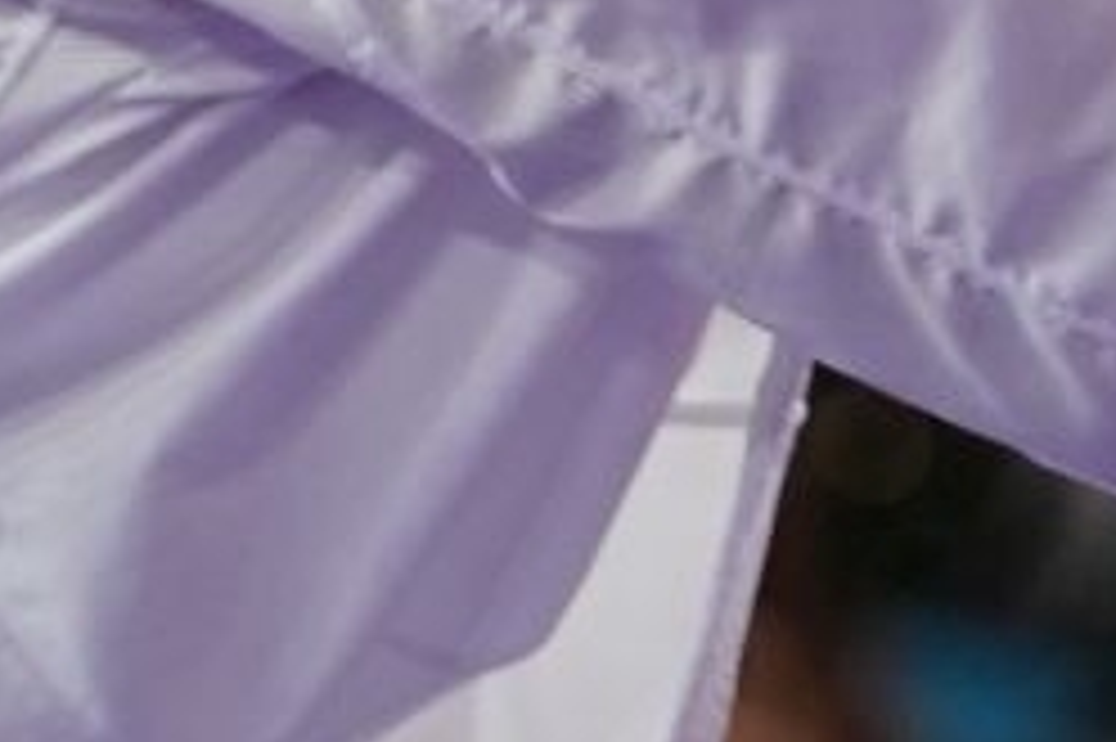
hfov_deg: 1.1
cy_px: -436
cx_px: 2128
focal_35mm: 1815
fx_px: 56226
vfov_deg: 0.8
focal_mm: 167
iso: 1250
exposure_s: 1/1000
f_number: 2.8
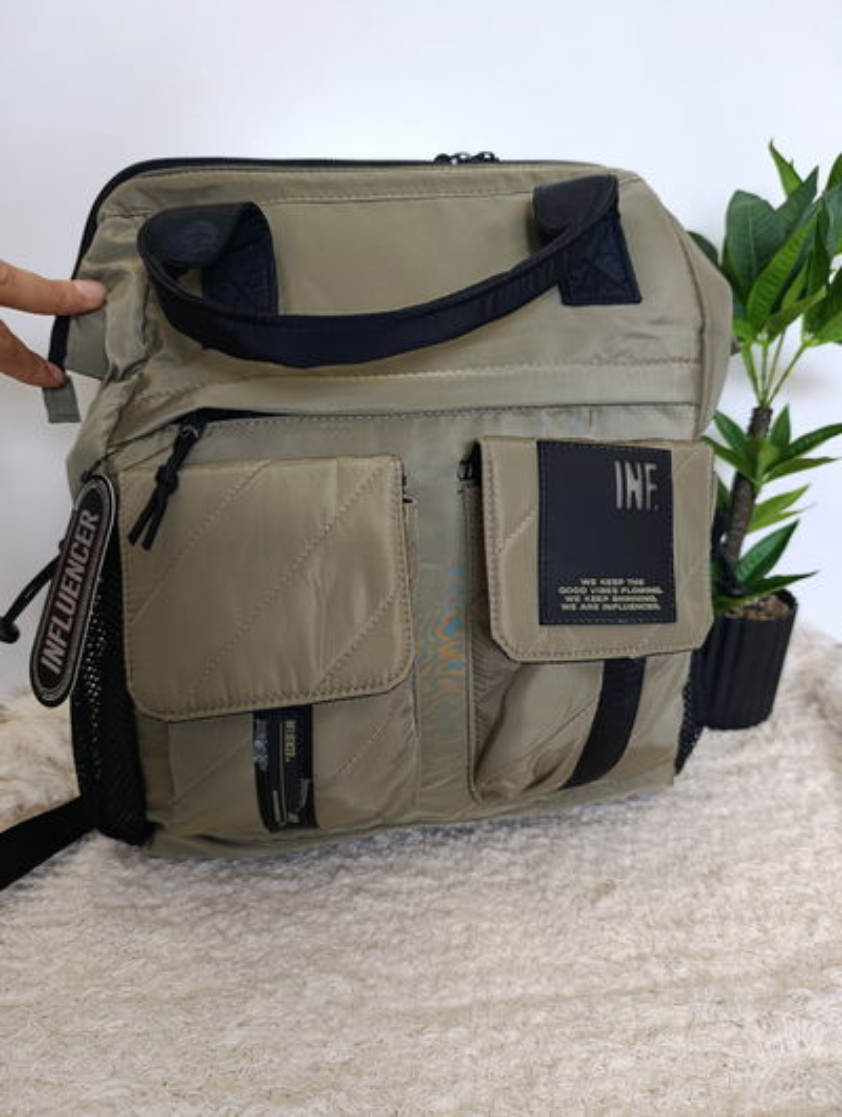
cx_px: 421
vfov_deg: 73.8
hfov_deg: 59.0
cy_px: 558
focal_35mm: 23
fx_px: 744
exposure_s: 1/100
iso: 319
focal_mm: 6.11
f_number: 1.65
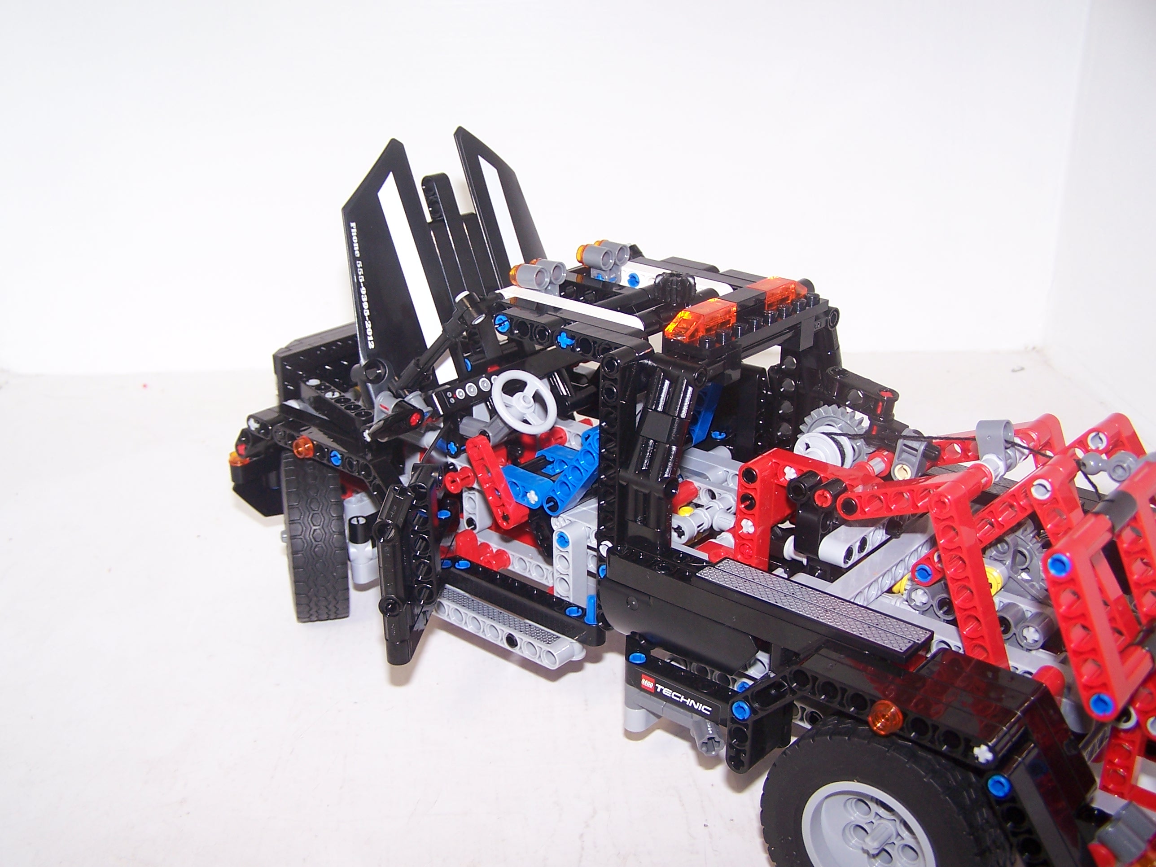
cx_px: 578
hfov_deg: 49.0
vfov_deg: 37.7
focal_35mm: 38
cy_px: 434
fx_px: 1269
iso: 80
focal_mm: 6.3
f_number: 2.8
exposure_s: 1/60
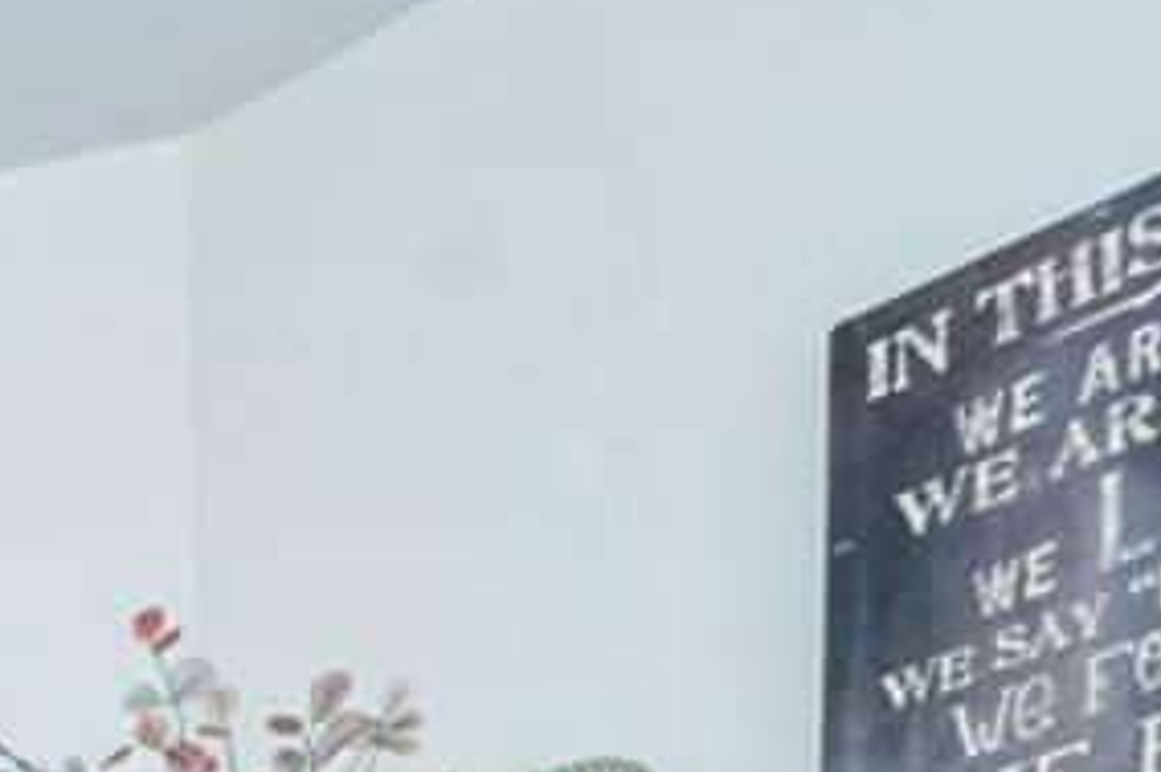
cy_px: 2557
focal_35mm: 101
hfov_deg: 12.4
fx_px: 3255
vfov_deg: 9.4
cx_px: -2044
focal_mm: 14
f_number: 11
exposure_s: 1.6
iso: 200
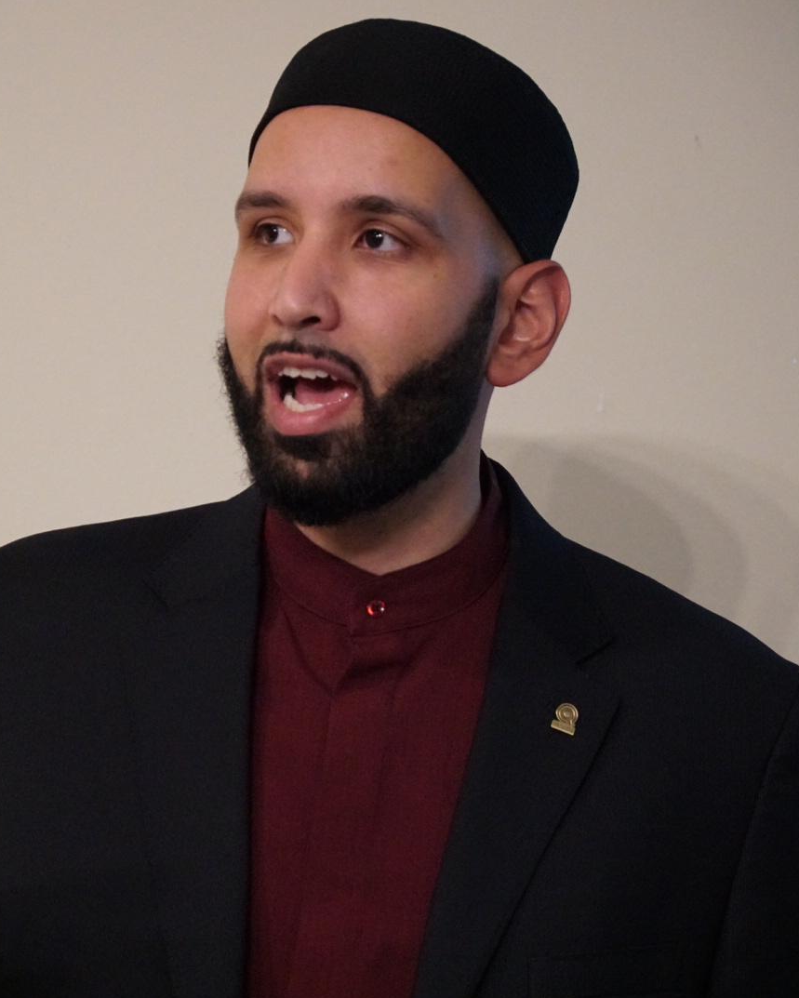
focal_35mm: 223
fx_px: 6580
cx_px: 233
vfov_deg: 8.7
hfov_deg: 6.9
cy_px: 499
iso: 6400
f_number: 4
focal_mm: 105
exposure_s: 1/160
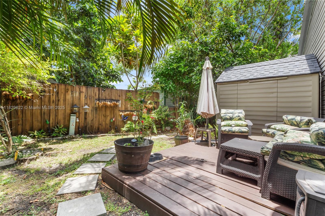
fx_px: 149
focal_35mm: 16
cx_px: 162
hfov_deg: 95.0
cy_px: 108
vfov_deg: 72.0
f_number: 18
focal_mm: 16.5
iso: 250
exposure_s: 1/3
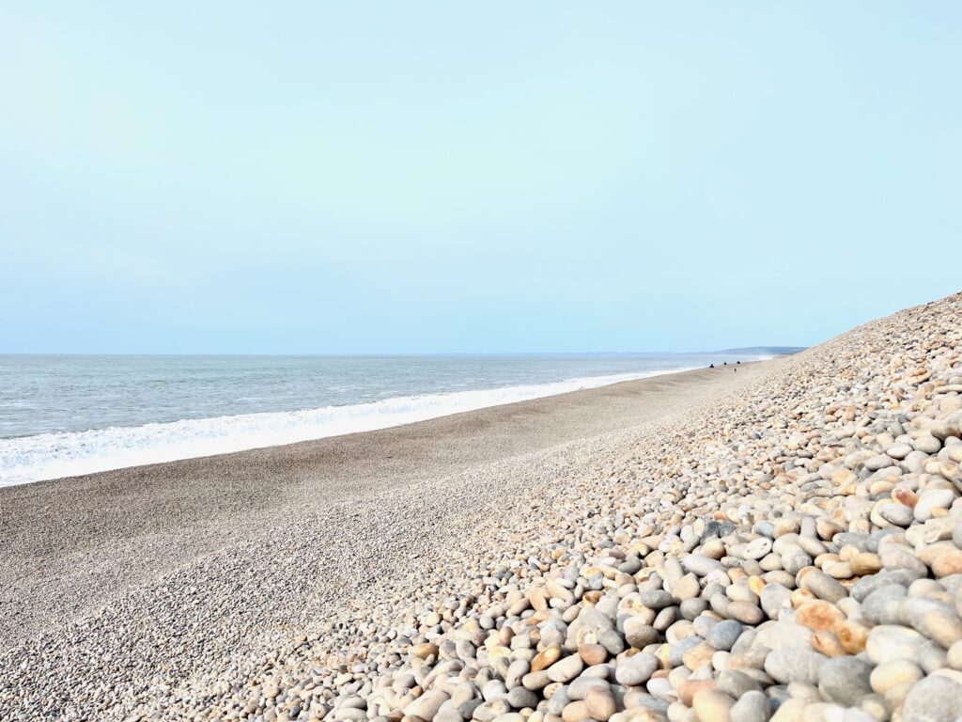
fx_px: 723
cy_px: 361
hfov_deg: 67.3
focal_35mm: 26
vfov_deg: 53.1
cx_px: 481
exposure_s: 1/5848
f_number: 1.6
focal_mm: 5.1
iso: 50
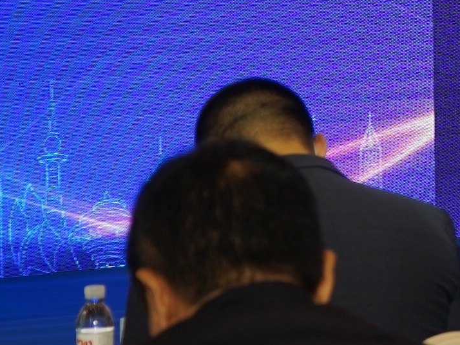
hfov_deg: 9.5
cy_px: -79
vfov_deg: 7.5
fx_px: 2605
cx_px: 893
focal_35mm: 196
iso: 250
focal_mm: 37
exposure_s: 1/125
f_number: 4
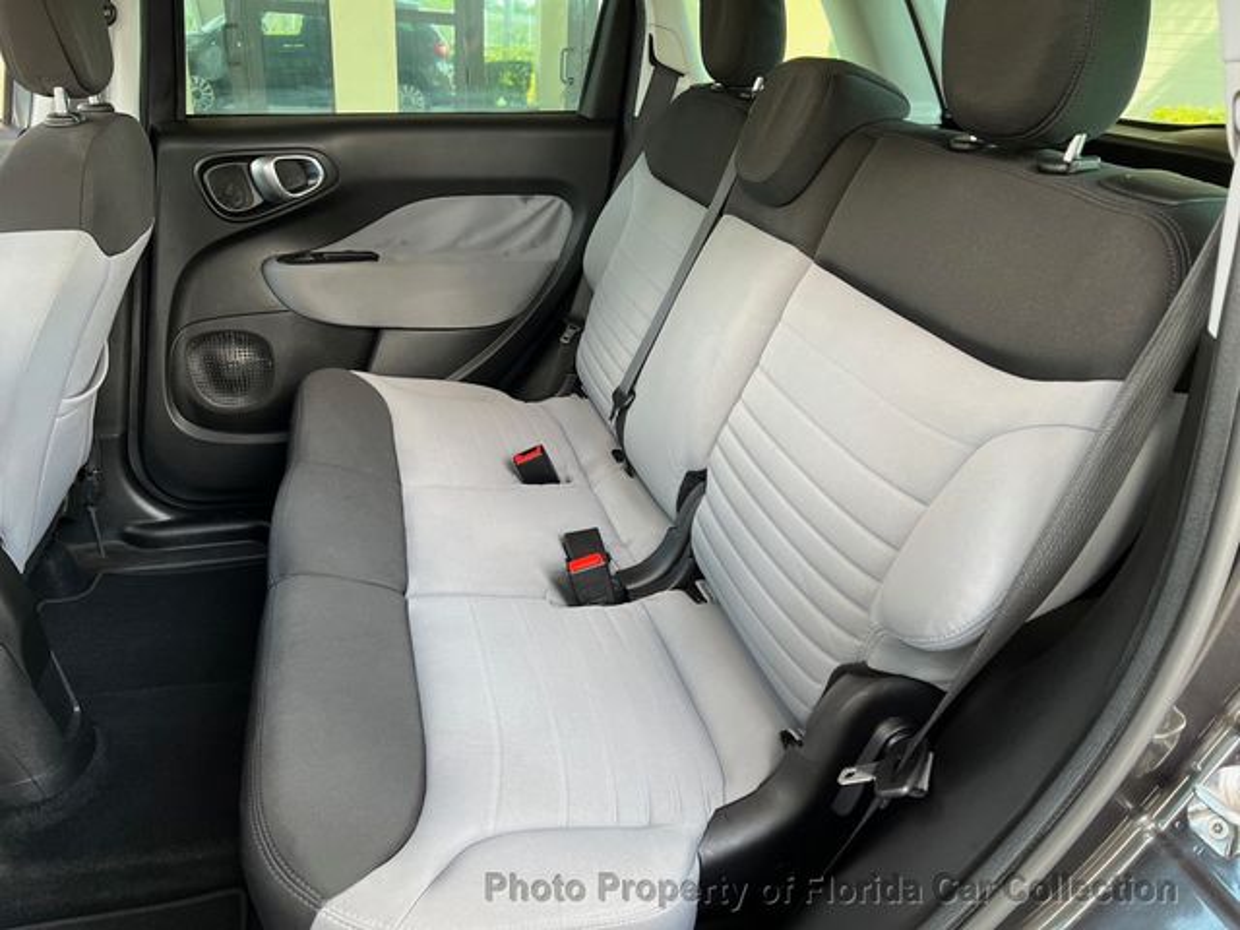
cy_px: 465
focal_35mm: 26
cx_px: 620
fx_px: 931
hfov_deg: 67.3
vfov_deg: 53.1
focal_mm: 5.7
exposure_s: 1/121
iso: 100
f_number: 1.5
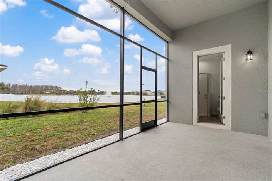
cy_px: 90
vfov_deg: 73.7
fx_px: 121
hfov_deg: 96.8
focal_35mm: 16
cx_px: 136
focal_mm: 16
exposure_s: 1/15
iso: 100
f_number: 9
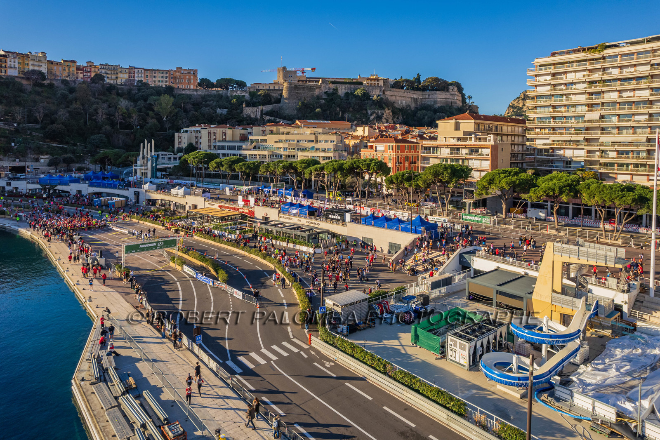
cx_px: 330
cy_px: 220
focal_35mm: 22
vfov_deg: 57.2
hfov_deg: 78.6
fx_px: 403
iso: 100
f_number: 2.8
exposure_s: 1/1250
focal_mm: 8.4
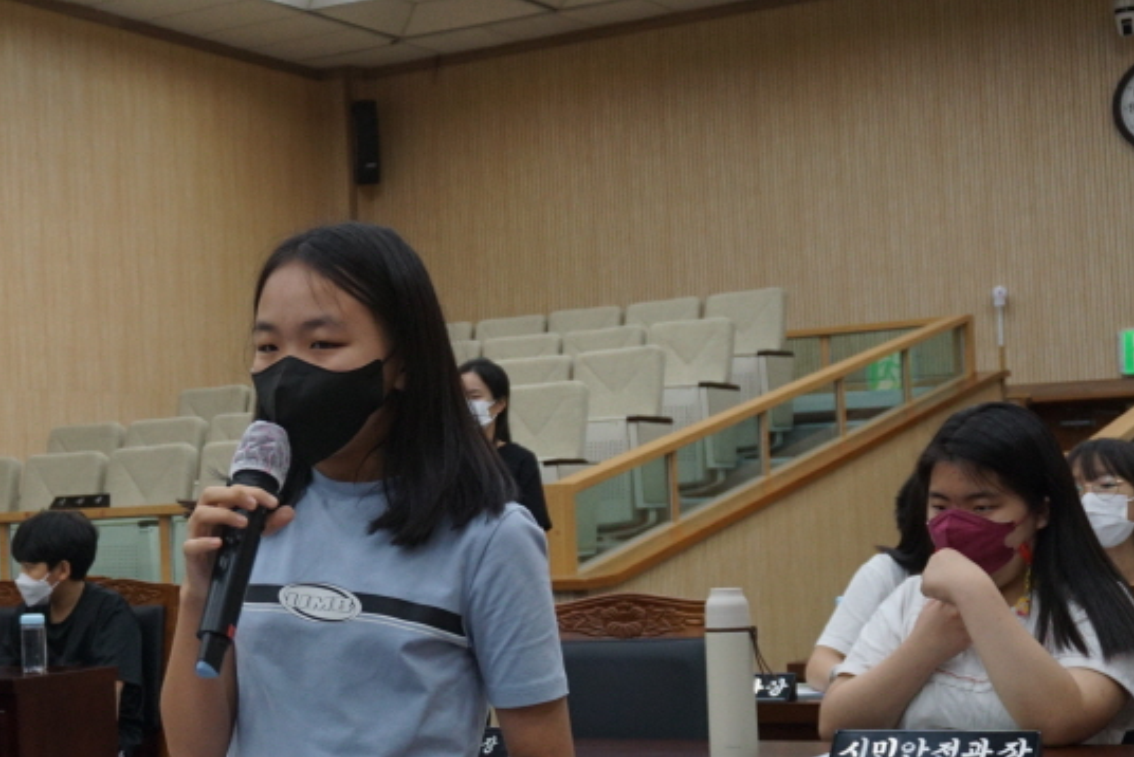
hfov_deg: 28.1
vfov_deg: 19.5
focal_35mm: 70
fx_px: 2204
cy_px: 485
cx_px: 178
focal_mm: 25
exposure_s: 1/160
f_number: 4.5
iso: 800
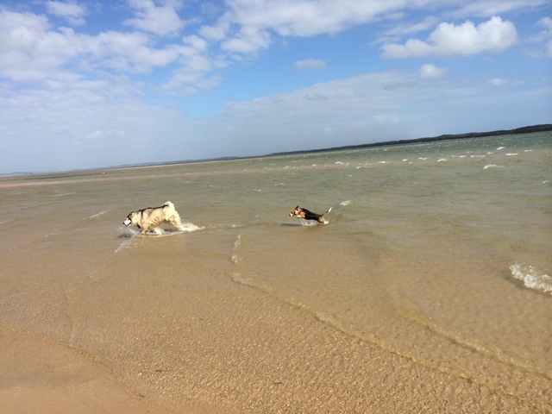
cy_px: 207
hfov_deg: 60.0
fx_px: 478
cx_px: 276
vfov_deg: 46.8
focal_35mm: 30
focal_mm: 4.12
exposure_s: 1/3731
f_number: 2.2
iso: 40
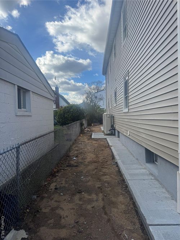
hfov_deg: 56.8
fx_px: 166
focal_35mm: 24
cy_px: 120
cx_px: 90
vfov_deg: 71.6
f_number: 1.78
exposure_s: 1/3247
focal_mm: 6.76
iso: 80
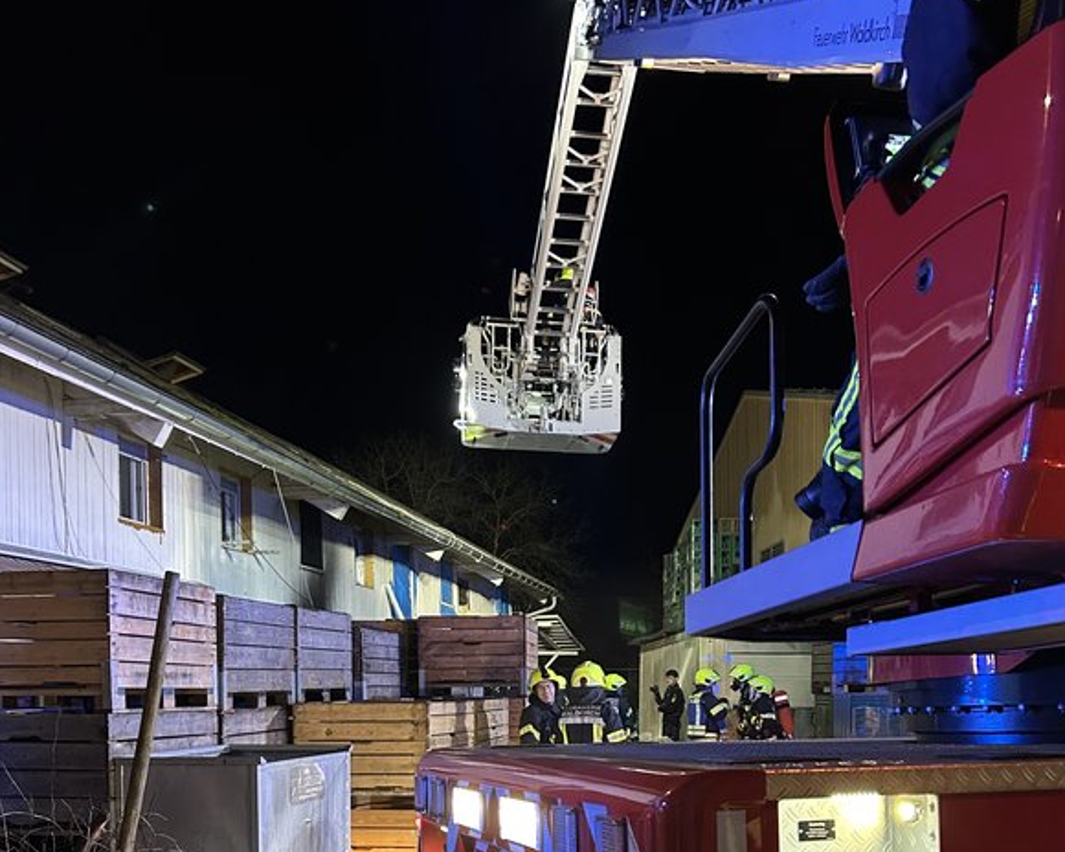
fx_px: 883
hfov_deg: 62.1
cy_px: 428
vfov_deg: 51.5
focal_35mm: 28
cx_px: 573
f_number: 1.5
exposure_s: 1/33
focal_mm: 5.7
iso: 400
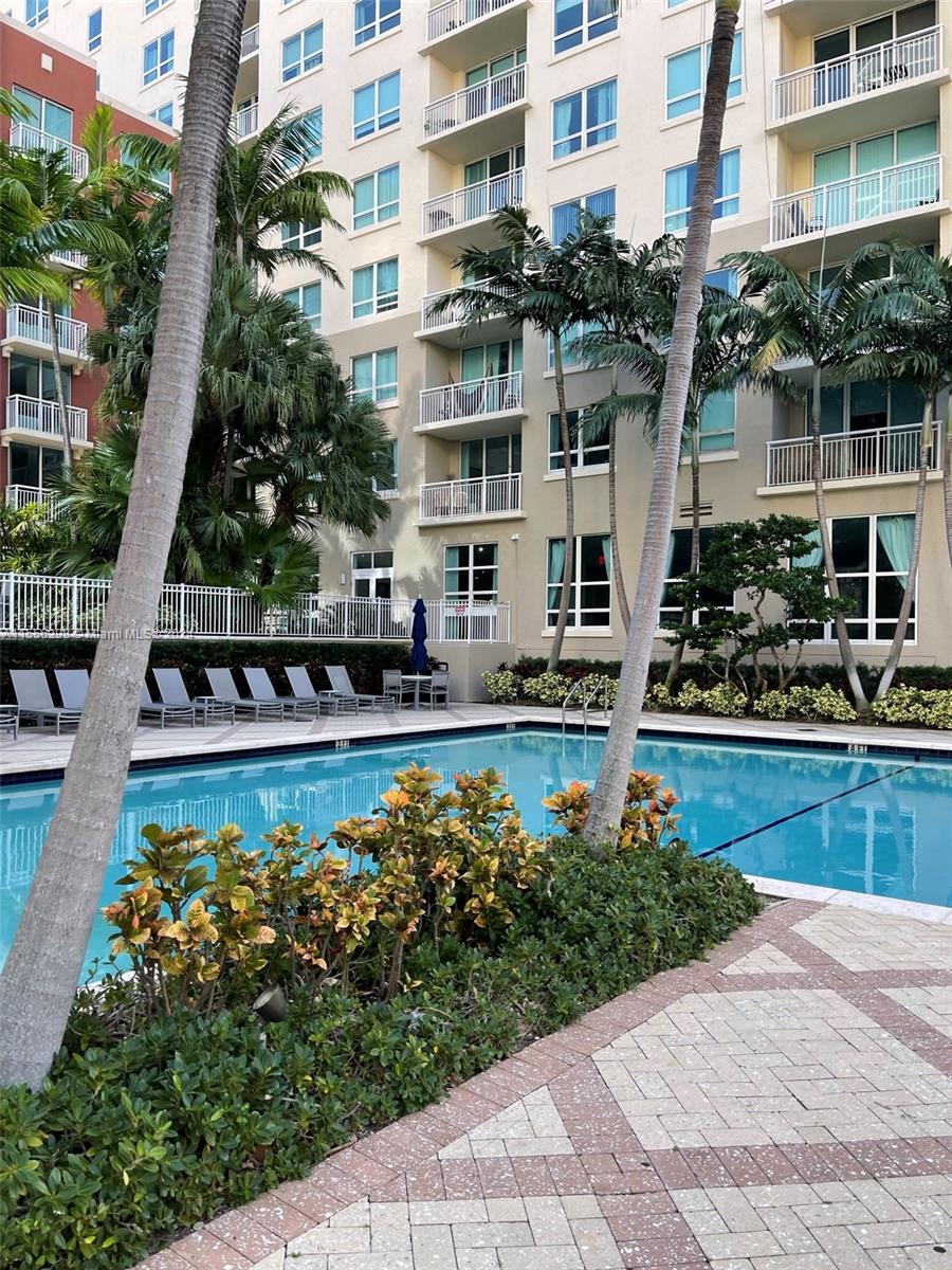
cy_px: 635
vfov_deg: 67.3
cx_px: 476
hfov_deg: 53.1
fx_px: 953
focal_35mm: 26
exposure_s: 1/391
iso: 32
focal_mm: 5.1
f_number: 1.6
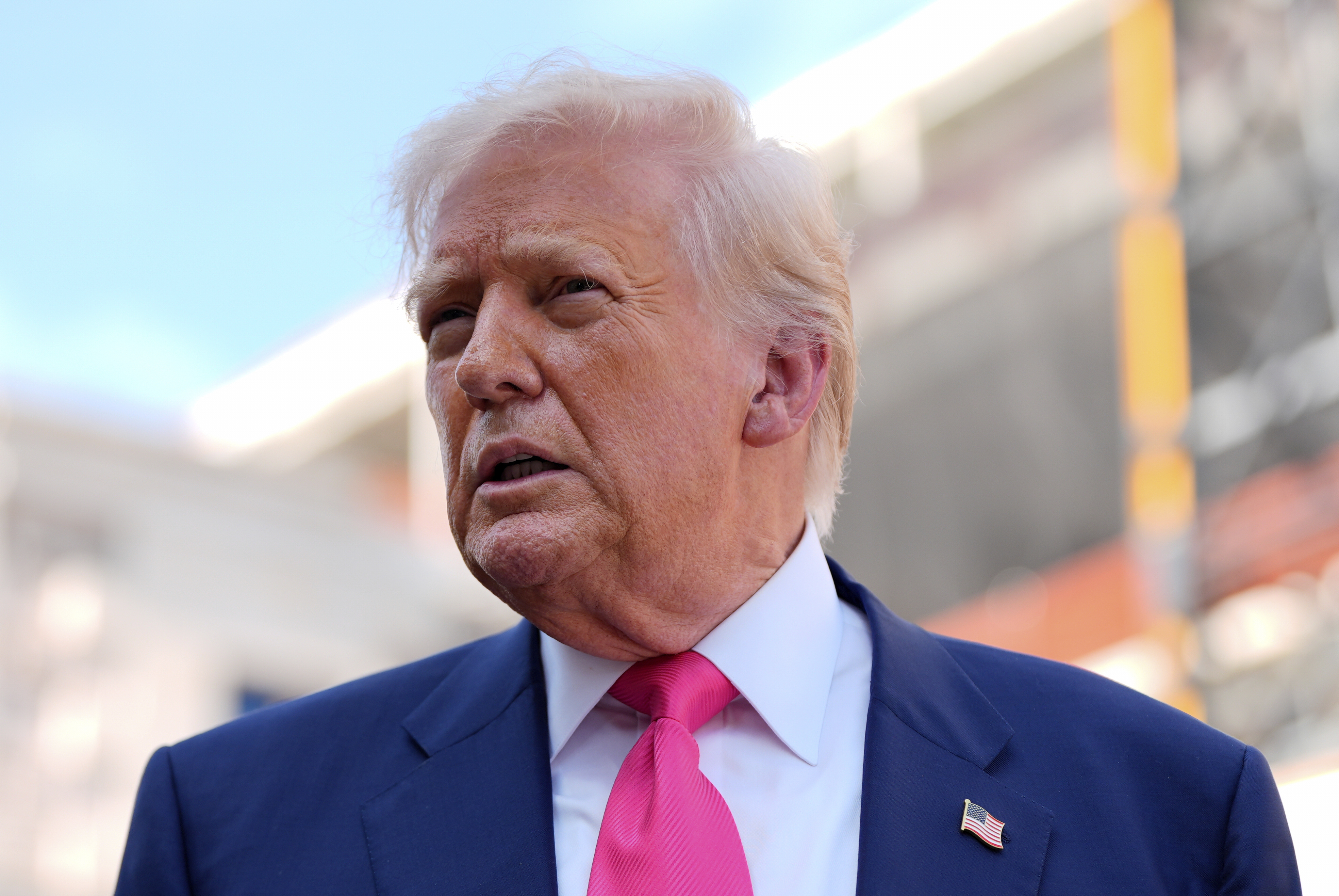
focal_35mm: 138
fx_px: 5137
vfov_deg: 10.0
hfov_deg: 14.9
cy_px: 448
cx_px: 670
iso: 125
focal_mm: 92
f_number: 2.8
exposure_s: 1/1000
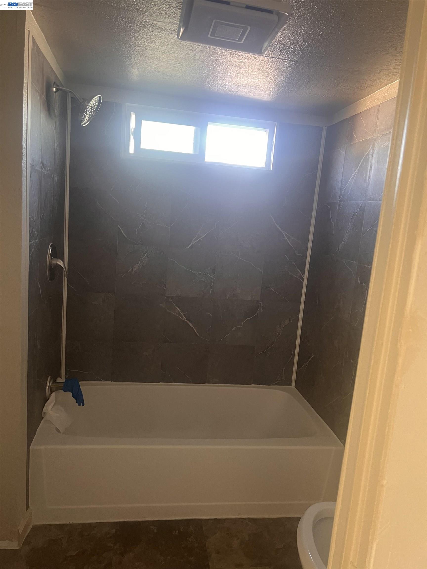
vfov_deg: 67.3
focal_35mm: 26
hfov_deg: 53.1
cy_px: 284
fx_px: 428
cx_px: 214
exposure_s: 1/60
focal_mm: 5.7
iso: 125
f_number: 1.5
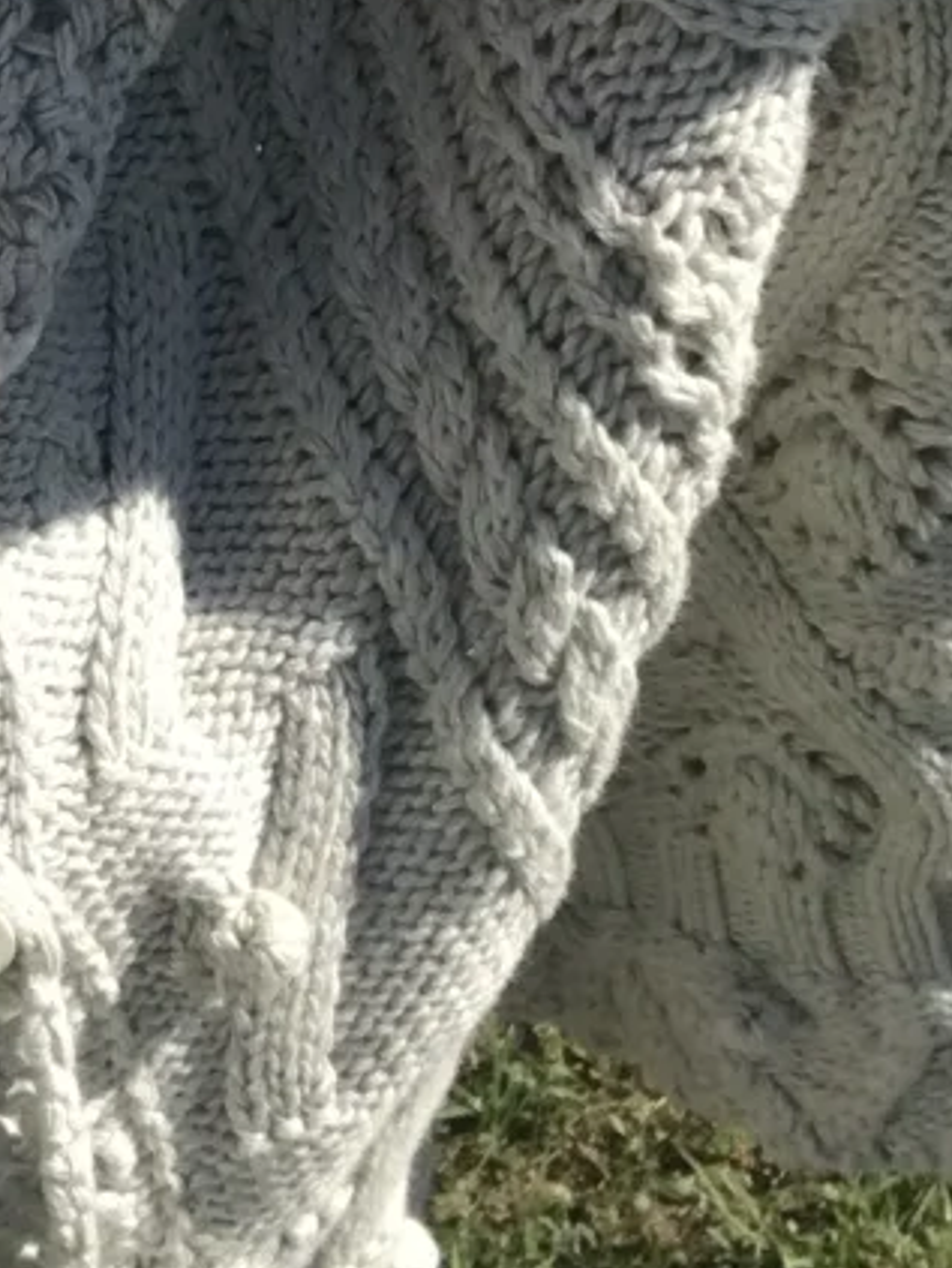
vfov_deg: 17.3
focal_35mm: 109
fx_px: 3993
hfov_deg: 12.7
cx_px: -580
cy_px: -192
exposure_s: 1/1038
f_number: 2.2
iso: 25
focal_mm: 2.87
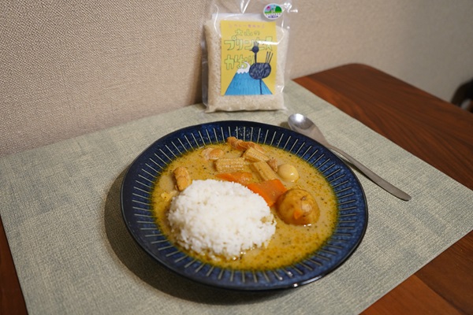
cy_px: 158
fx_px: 368
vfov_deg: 46.4
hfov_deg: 65.5
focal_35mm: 28
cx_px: 236
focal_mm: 28
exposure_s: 1/160
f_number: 3.5
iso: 2000
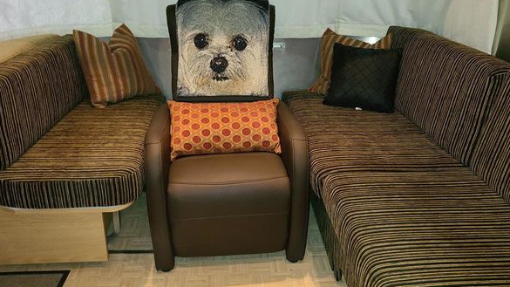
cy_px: 116
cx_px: 257
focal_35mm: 31
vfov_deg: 37.6
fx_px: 419
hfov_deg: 62.6
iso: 125
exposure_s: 1/11
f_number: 1.8
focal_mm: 5.4
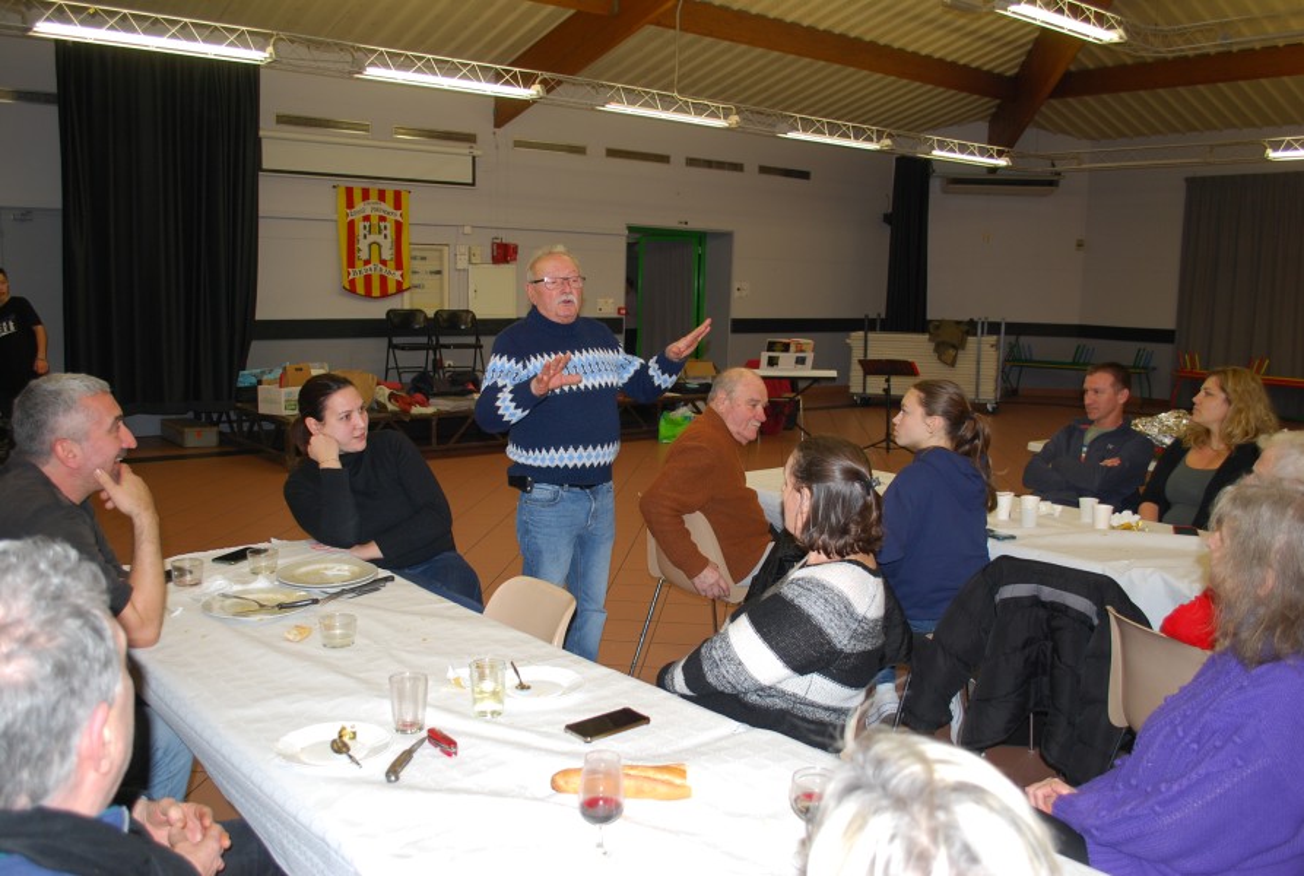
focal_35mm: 30
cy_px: 438
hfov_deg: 61.8
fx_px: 1089
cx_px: 652
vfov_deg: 43.8
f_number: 3.8
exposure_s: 1/60
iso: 220
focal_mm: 20
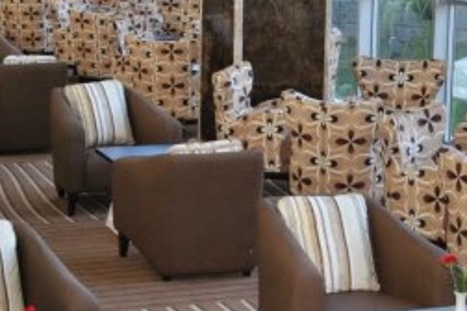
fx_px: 1508
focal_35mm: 116
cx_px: 188
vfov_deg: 11.8
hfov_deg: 17.6
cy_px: 178
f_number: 4.2
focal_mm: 17
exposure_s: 1/60
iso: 200
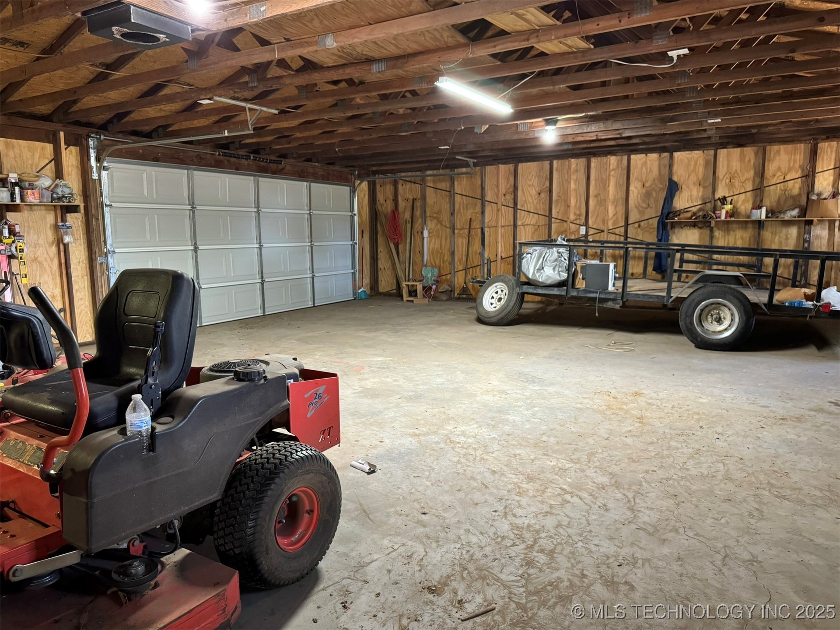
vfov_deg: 56.8
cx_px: 420
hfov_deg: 71.6
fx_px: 582
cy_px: 315
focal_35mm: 24
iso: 500
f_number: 1.78
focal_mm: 6.76
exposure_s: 1/60
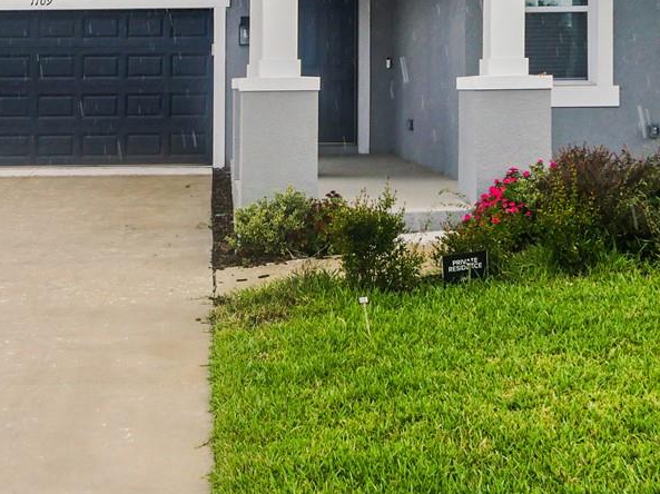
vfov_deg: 24.0
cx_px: 235
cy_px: -131
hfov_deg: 35.3
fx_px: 1029
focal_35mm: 54
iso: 200
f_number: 7.1
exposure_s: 1/320
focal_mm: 10
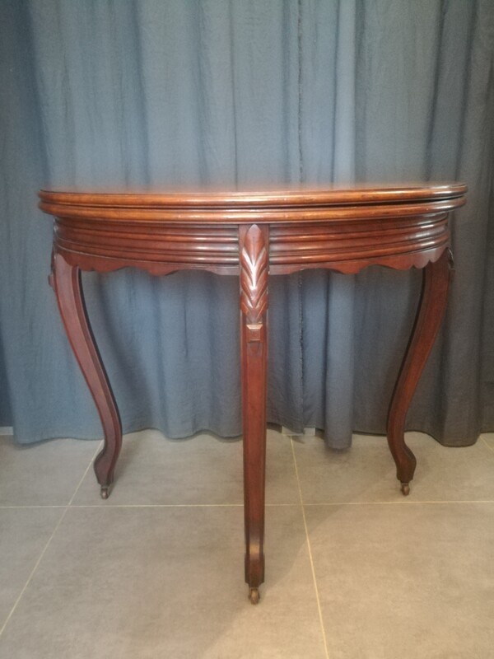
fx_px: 495
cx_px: 247
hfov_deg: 53.1
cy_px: 330
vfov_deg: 67.3
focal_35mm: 26
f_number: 2.2
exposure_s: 1/14.3
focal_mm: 3.83
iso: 2000
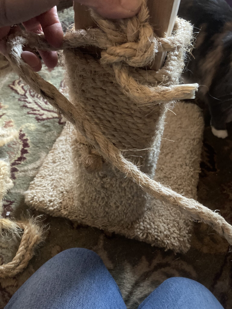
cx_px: 116
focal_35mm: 28
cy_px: 154
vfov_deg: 63.4
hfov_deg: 49.7
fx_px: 250
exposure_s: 1/20
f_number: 1.8
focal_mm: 3.99
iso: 640
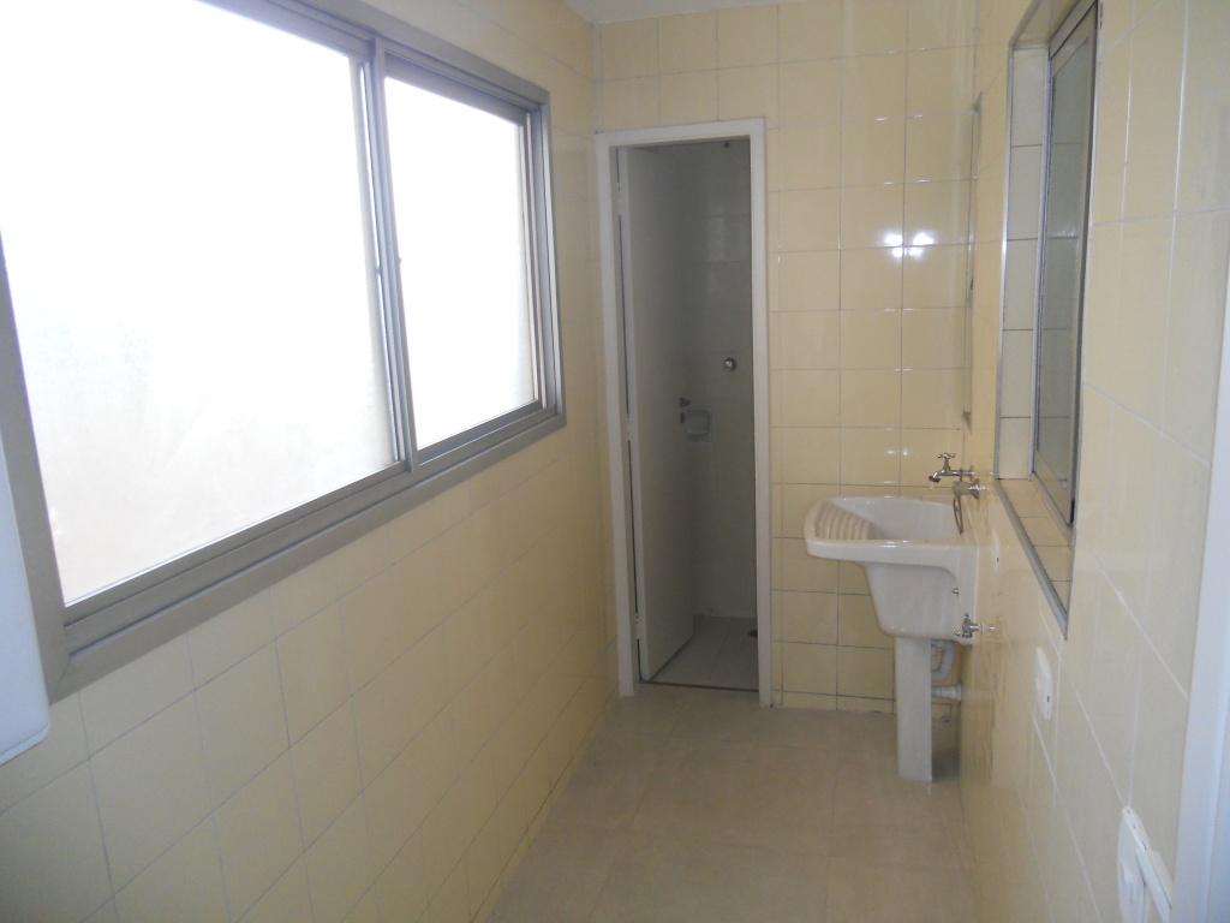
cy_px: 462
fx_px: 959
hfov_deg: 65.3
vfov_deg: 51.4
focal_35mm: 27
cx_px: 615
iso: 250
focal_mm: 4.9
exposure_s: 1/30
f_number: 3.2
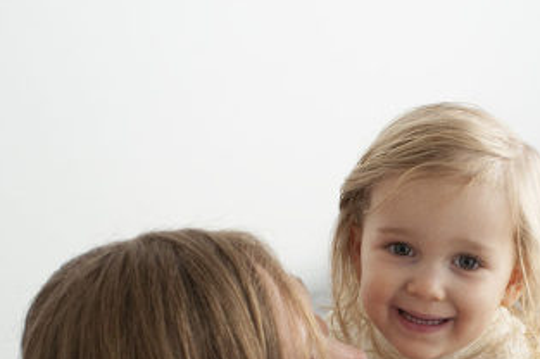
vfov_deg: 15.3
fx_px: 1289
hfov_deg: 23.3
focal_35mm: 86
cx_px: 440
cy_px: 433
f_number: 2.8
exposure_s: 1/250
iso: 500
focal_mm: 35
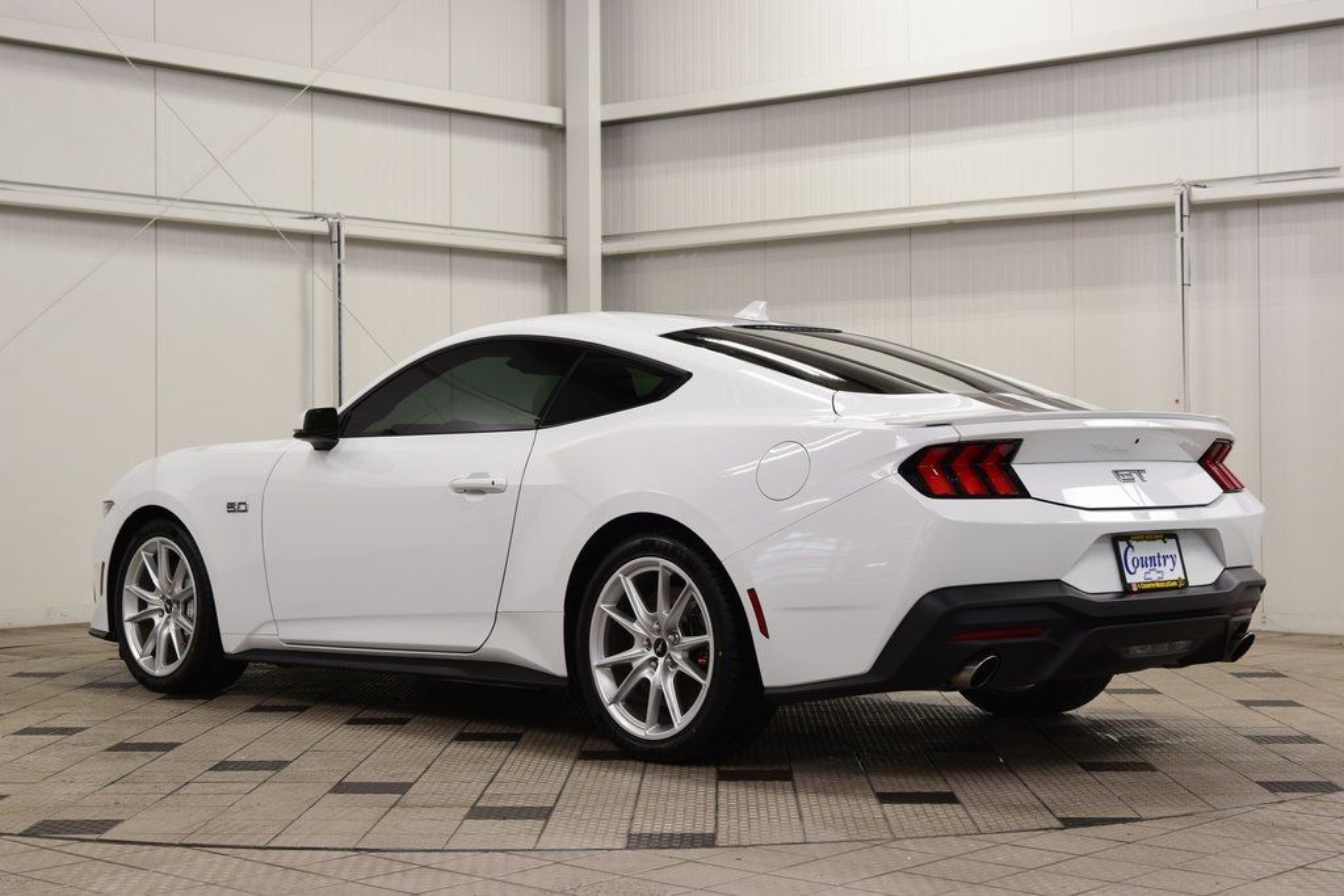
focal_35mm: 60
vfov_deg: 22.6
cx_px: 672
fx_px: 2240
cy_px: 448
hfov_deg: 33.4
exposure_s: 1/30
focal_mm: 40
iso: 450
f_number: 7.1
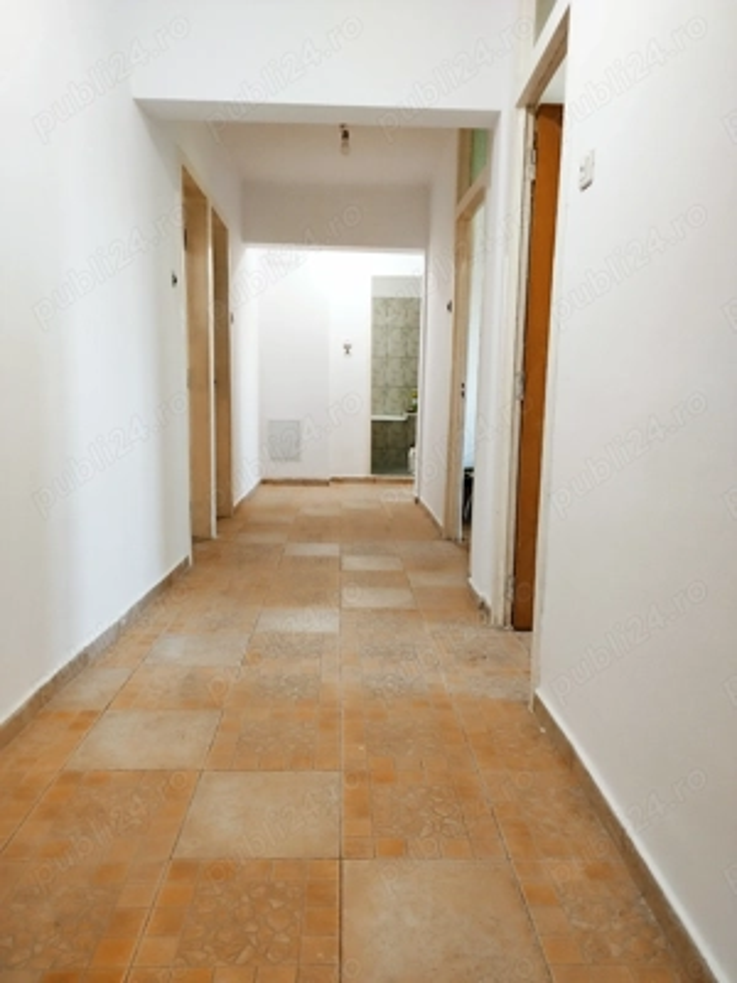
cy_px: 492
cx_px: 368
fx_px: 766
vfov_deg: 65.3
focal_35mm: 27
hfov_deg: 51.4
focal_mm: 4.7
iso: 72
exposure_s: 1/50
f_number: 1.79
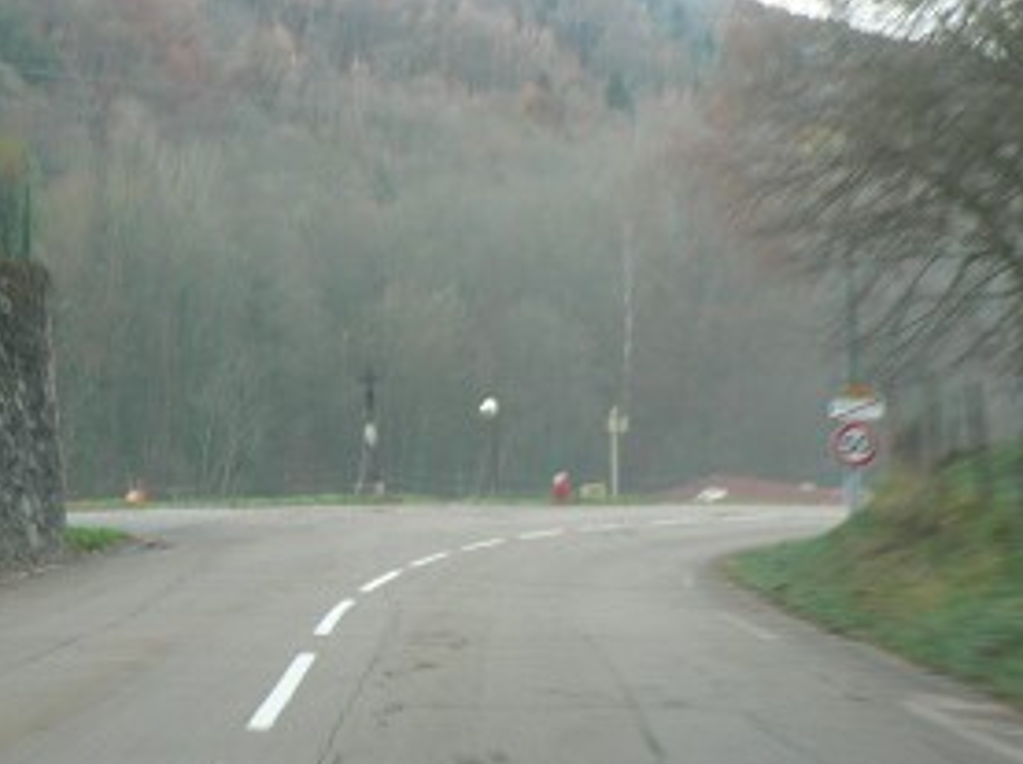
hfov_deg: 39.4
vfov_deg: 30.1
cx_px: 375
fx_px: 1417
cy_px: 295
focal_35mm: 48
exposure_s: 1/30
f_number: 2.8
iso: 150
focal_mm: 6
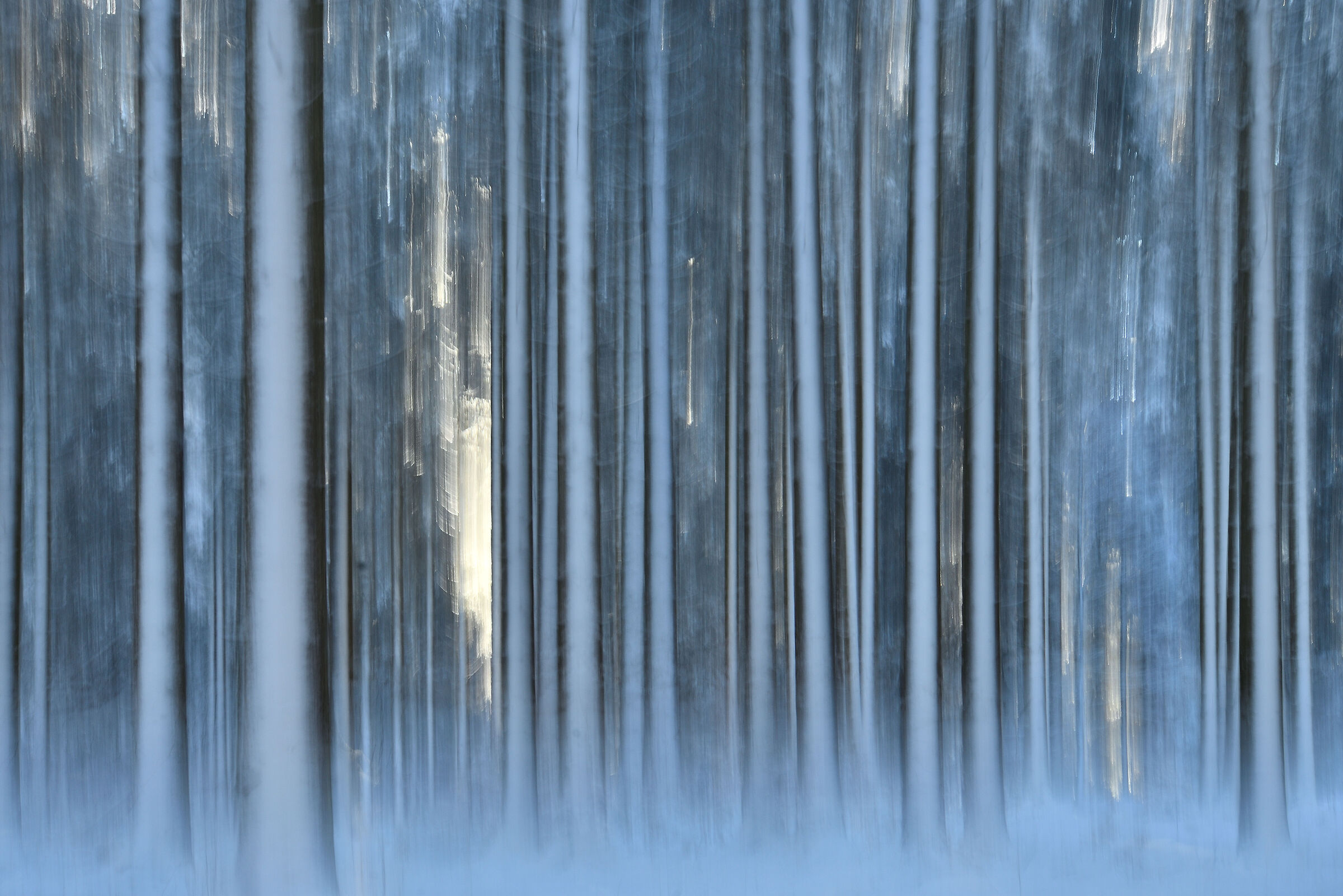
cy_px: 448
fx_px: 2238
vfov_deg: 22.6
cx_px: 672
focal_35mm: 60
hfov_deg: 33.4
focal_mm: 40
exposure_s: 1/2
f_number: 20
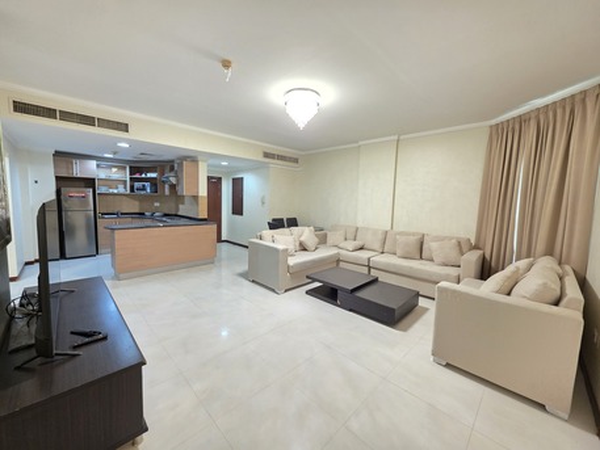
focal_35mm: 13
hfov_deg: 106.2
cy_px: 225
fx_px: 225
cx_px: 300
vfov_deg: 89.9
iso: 320
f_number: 1.9
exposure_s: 1/50
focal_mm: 2.2
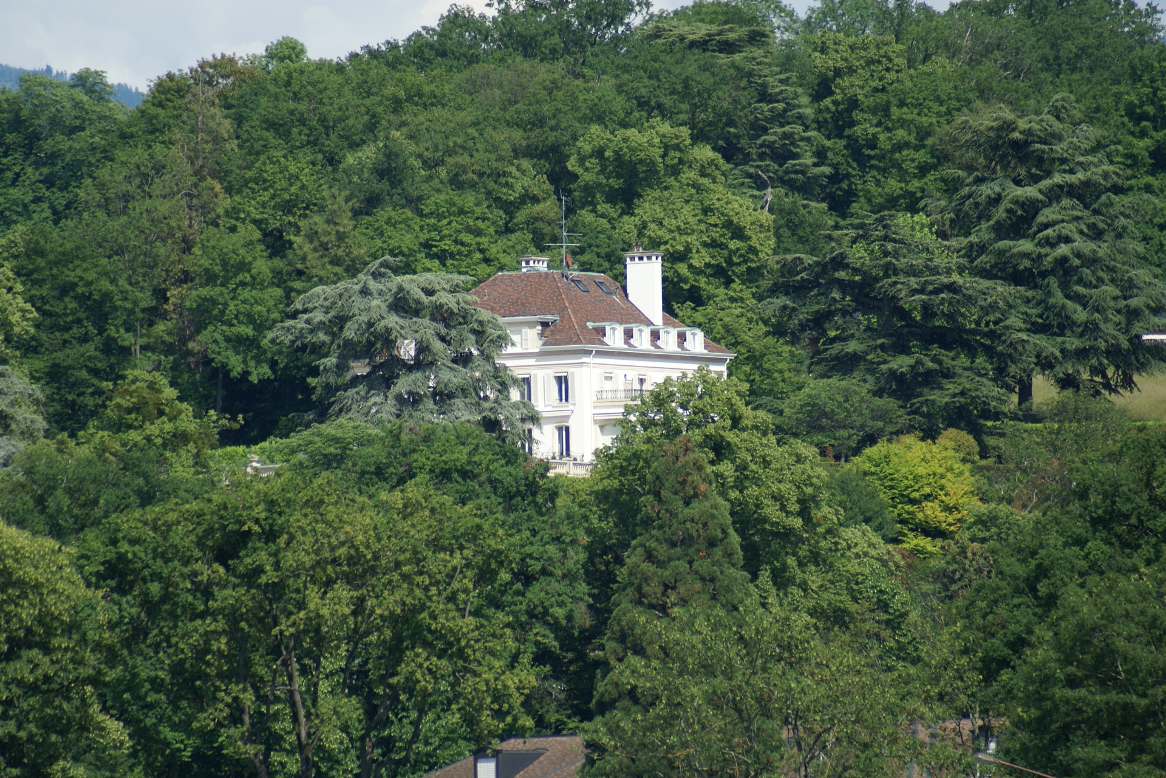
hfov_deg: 4.6
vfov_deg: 3.1
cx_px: 583
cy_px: 389
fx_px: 14574
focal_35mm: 450
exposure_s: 1/500
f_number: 6.3
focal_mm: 300
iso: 100
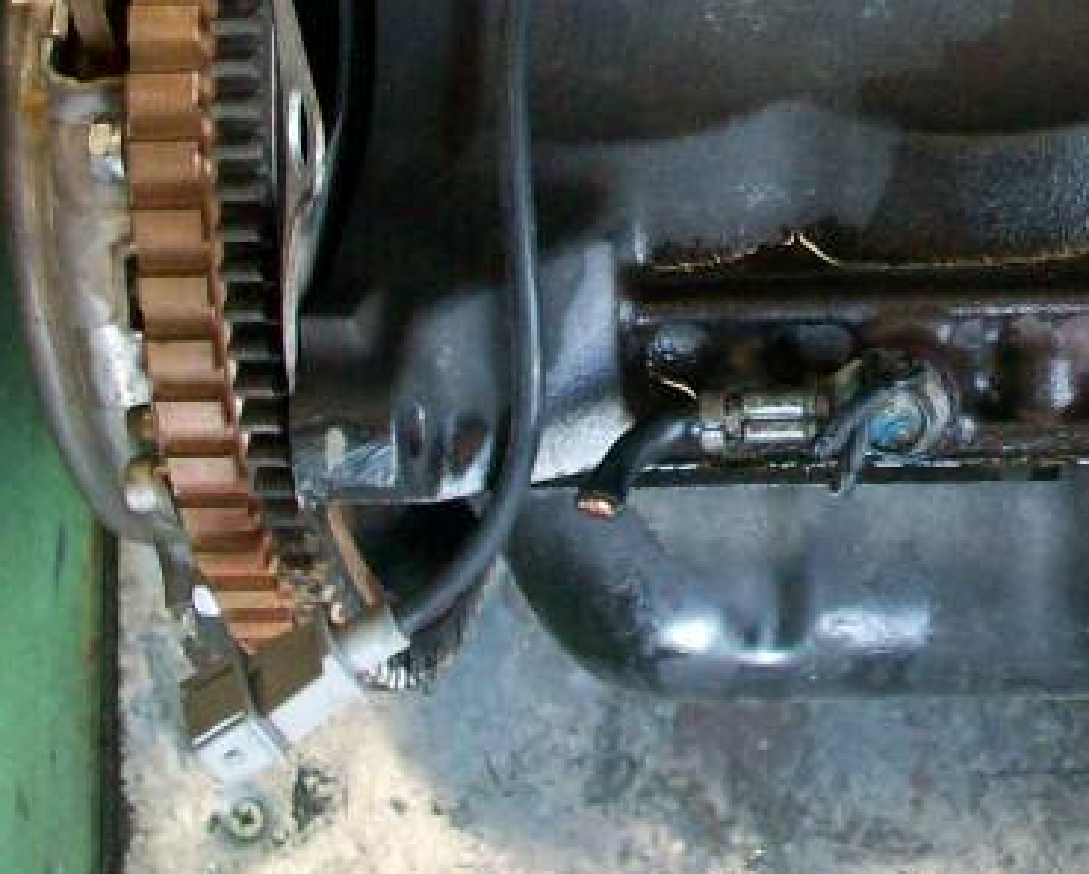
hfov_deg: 16.2
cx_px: 1192
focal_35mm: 115
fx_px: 3710
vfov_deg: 12.7
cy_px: -455
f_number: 2.8
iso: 160
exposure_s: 1/23
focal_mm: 5.7
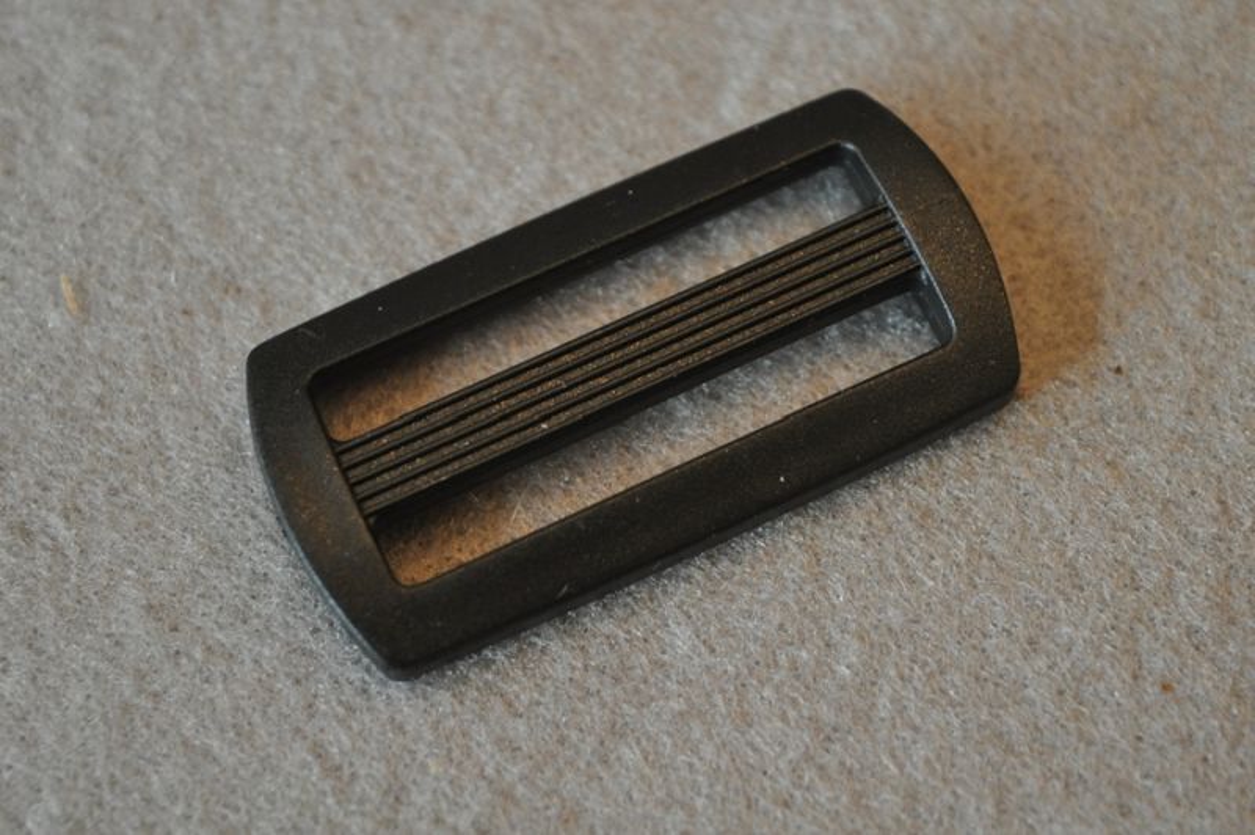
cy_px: 418
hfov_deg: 27.0
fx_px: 2612
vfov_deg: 18.2
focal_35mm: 75
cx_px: 628
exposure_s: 1/50
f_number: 5.6
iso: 800
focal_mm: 50
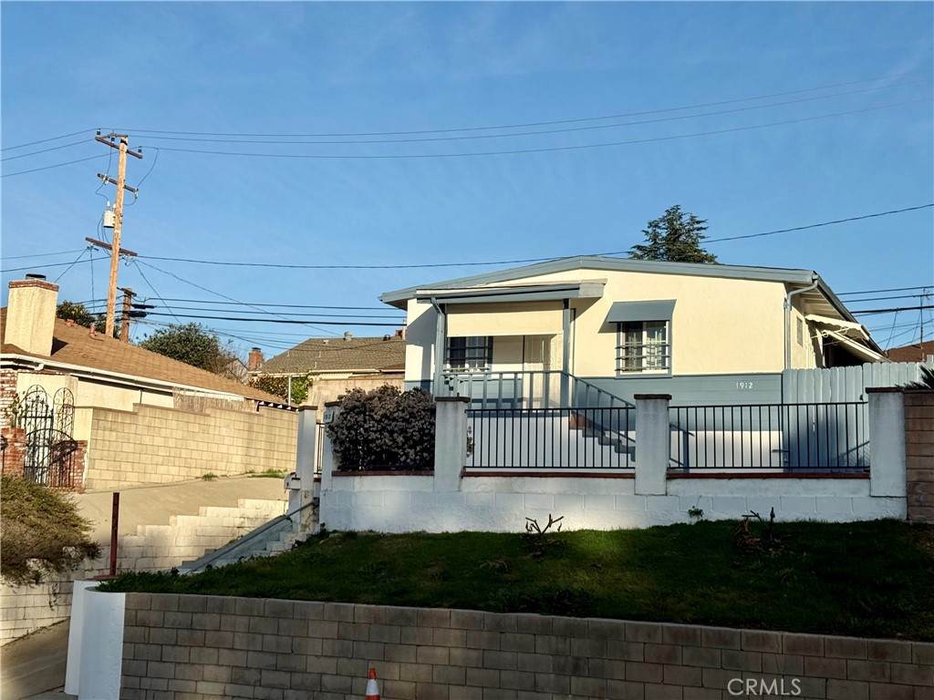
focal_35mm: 48
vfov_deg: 30.3
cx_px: 467
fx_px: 1295
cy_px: 350
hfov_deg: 39.7
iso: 64
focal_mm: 6.76
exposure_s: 1/6024
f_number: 1.78
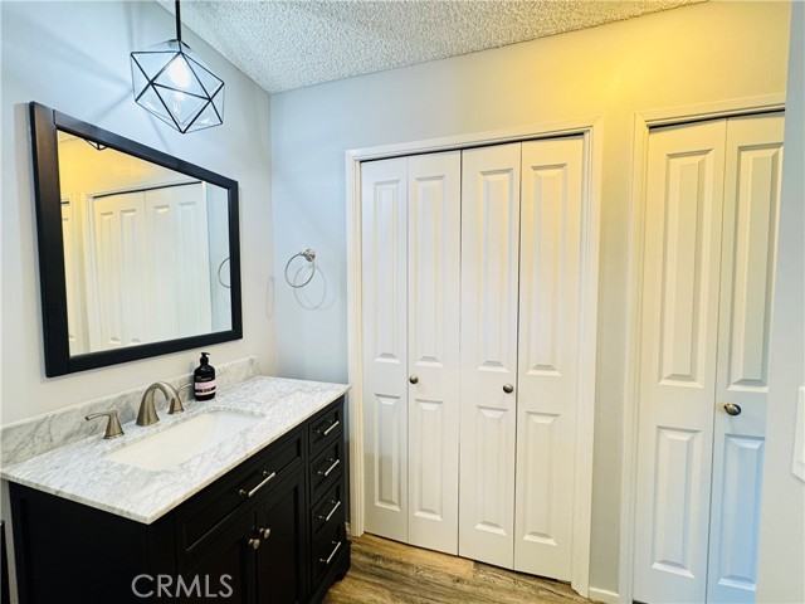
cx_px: 402
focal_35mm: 14
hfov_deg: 102.1
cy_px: 302
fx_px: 326
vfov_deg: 85.7
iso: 200
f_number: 2.2
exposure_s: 1/60
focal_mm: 2.22
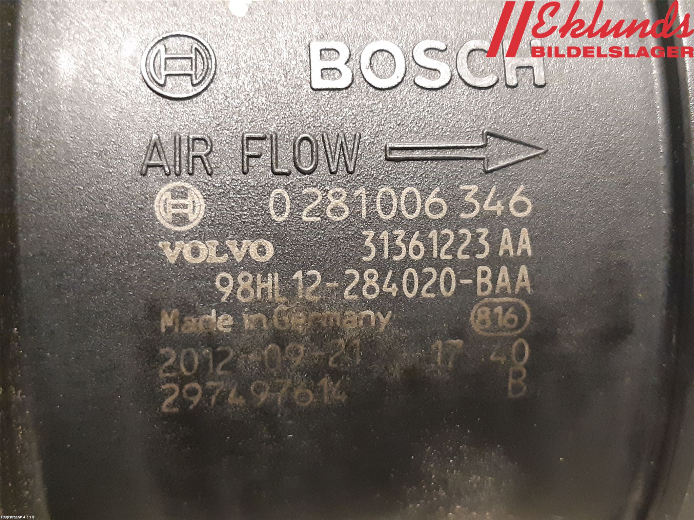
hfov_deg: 67.3
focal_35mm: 26
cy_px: 260
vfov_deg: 53.1
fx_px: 521
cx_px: 347
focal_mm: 3.93
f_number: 1.7
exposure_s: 1/25
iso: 400
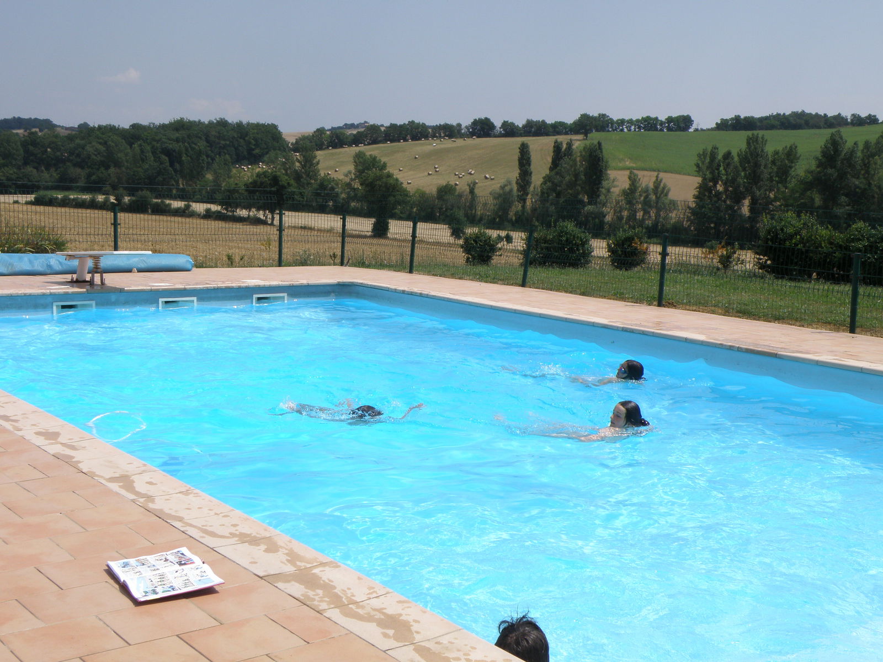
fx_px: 1275
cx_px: 442
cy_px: 331
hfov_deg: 38.2
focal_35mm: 50
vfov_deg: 29.1
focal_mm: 8.87
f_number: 5.6
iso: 64
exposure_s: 1/500
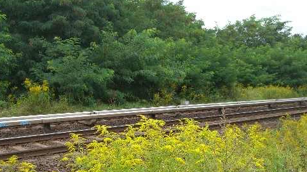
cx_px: 136
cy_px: 134
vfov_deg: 23.6
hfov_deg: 41.3
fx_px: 407
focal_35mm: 50
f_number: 2.8
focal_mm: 7.9
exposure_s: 1/320
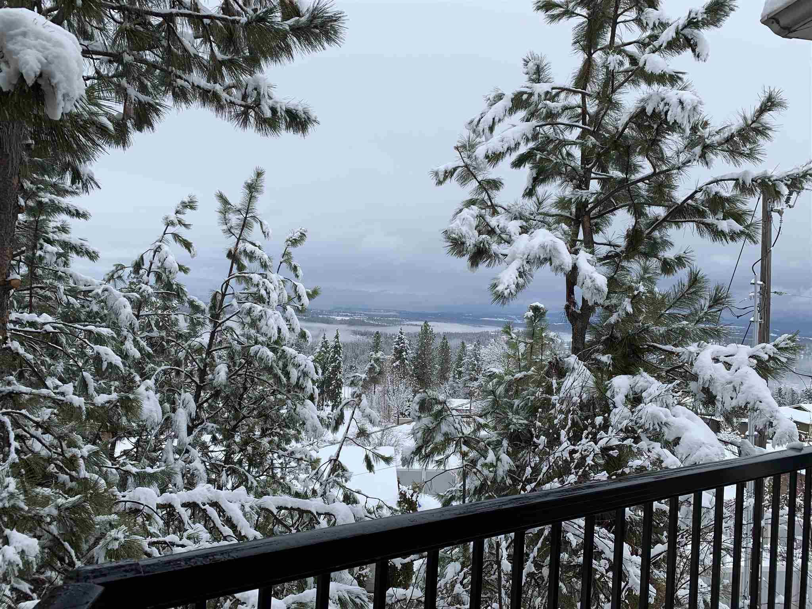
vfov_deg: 53.1
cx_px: 406
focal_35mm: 26
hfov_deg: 67.3
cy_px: 304
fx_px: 610
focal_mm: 4.25
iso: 25
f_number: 1.8
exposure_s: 1/1088
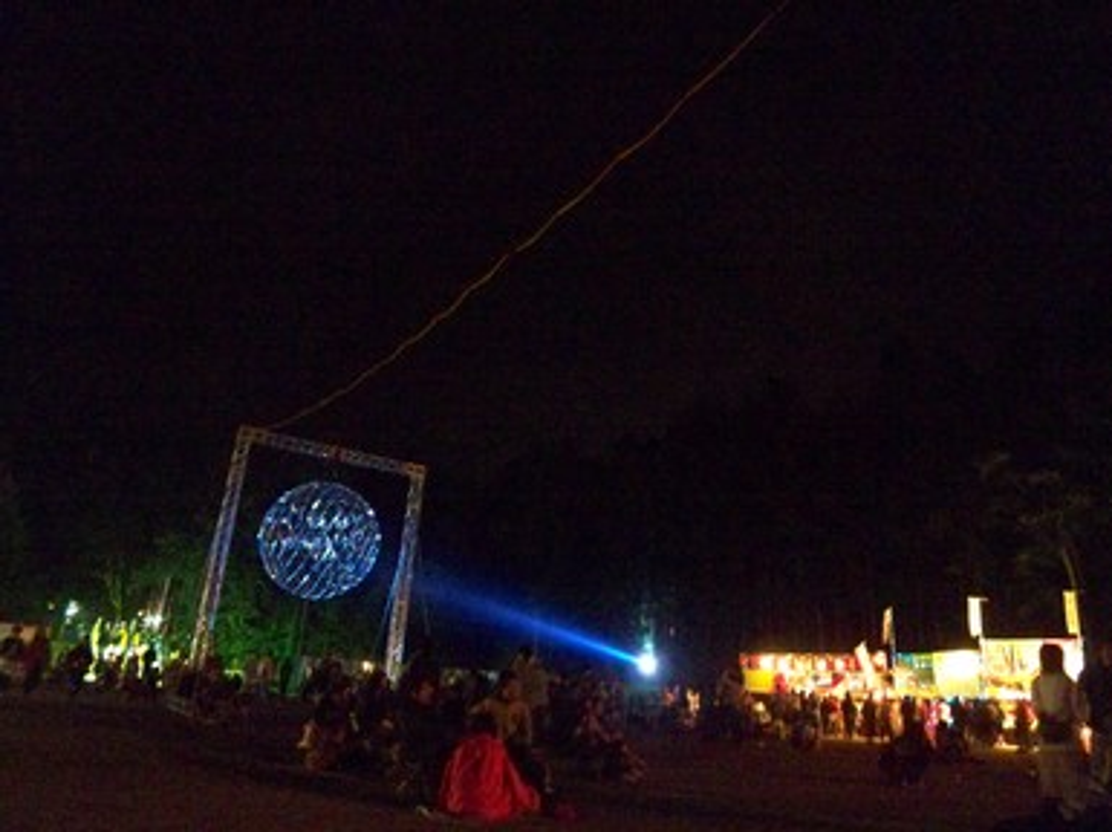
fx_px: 738
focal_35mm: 23
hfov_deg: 74.0
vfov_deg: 58.8
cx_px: 556
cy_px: 416
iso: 1000
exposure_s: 1/8
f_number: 2.8
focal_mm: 3.8
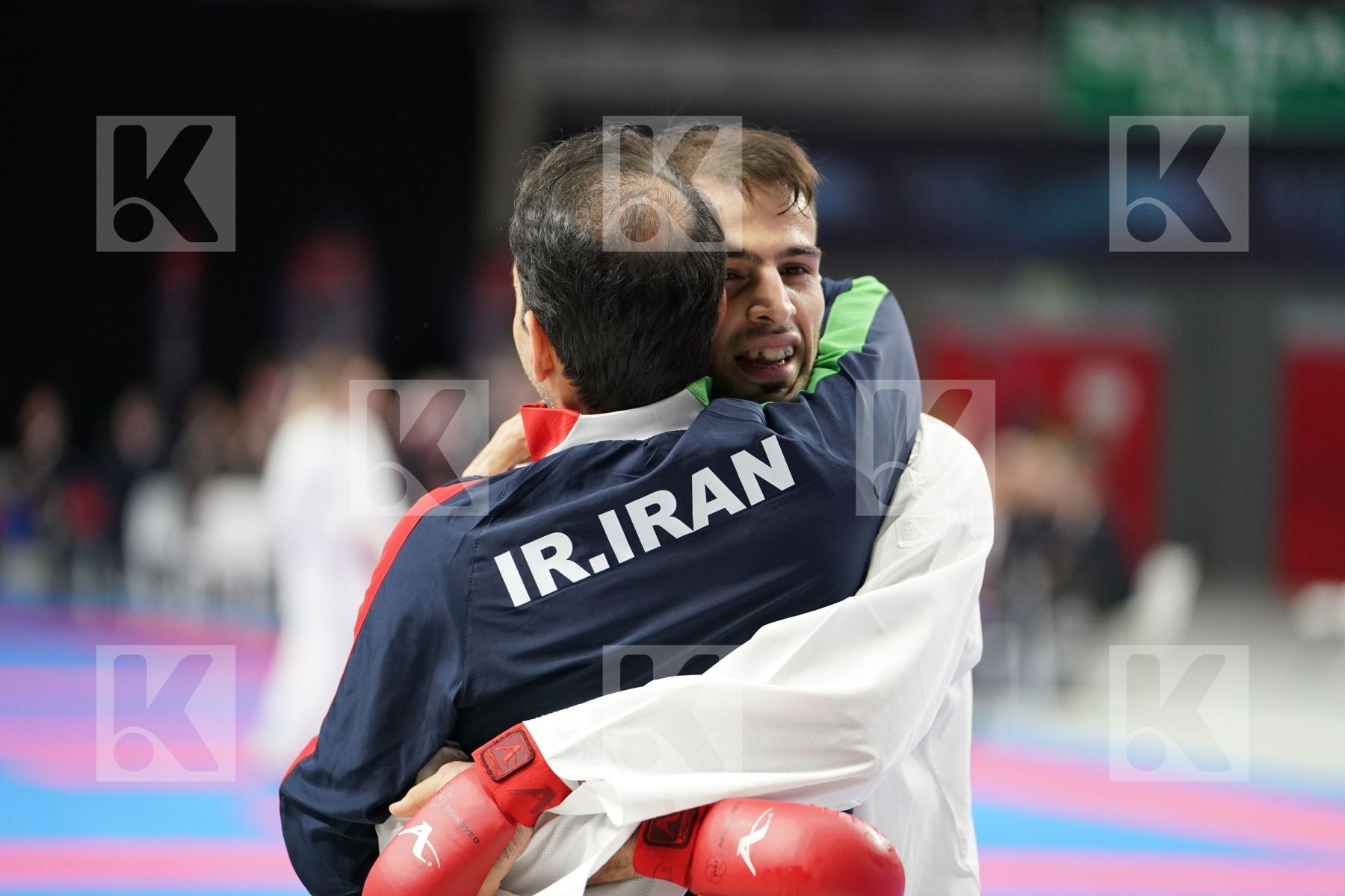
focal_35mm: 170
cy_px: 448
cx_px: 672
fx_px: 6351
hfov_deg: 12.1
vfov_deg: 8.1
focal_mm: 170
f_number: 2.8
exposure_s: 1/1000
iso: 2500
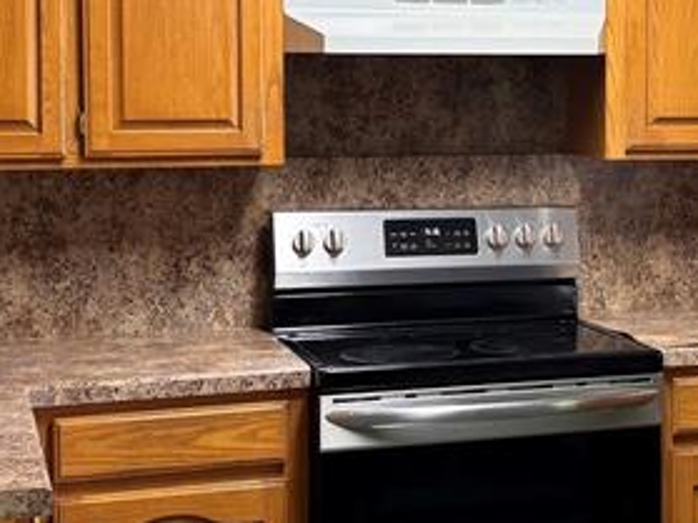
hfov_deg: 21.8
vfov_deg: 16.7
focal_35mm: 88
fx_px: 1774
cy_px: 158
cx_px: 613
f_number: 1.78
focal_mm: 6.76
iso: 200
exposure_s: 1/60
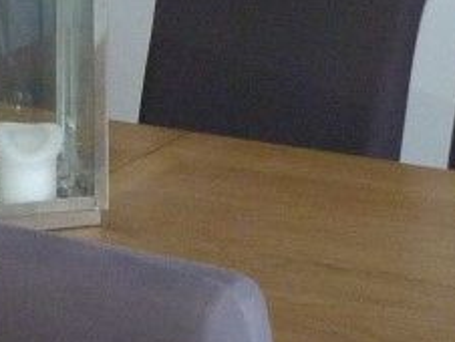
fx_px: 2092
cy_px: 68
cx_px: 34
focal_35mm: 159
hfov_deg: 12.3
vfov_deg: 9.3
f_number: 2.8
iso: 250
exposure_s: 1/60
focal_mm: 4.5
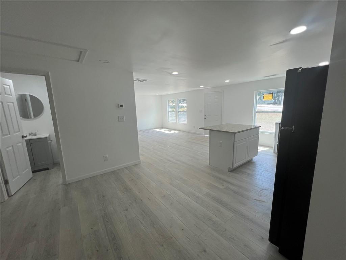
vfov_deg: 89.9
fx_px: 130
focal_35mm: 13
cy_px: 130
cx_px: 173
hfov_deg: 106.2
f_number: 1.8
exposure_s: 1/128
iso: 32
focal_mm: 1.57
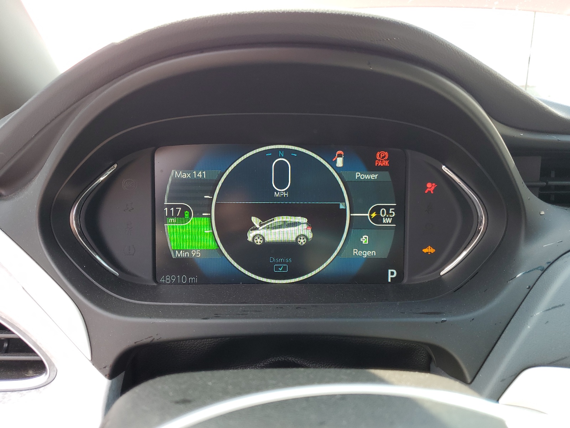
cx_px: 285
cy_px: 214
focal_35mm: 26
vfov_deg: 53.1
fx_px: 428
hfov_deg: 67.3
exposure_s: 1/143
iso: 50
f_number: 1.5
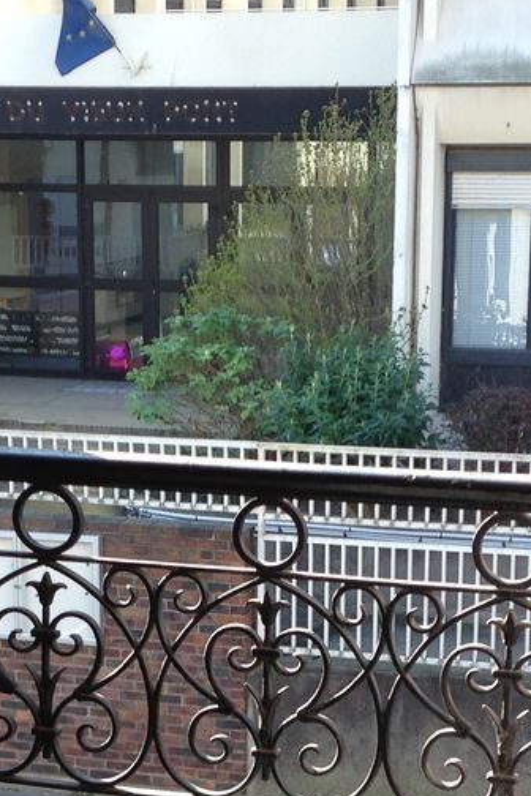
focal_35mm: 109
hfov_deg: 12.6
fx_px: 2411
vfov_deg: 18.6
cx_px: 188
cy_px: 640
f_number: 2.4
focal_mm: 4.12
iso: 50
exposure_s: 1/151
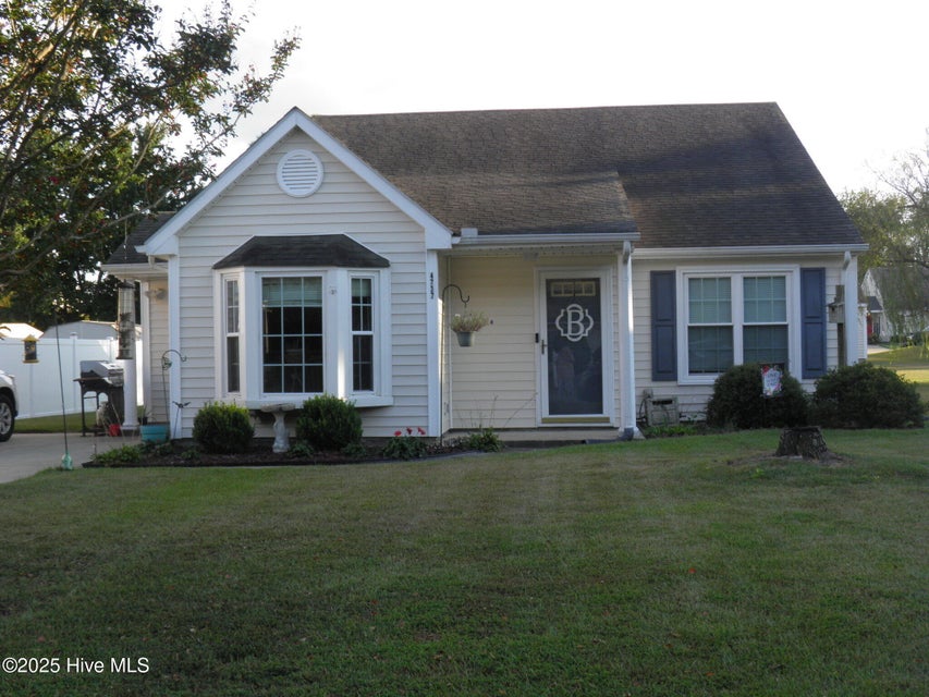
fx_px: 1181
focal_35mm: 44
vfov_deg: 32.9
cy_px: 348
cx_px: 464
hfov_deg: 42.9
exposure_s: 1/60
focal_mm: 7.9
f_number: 5.3
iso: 50
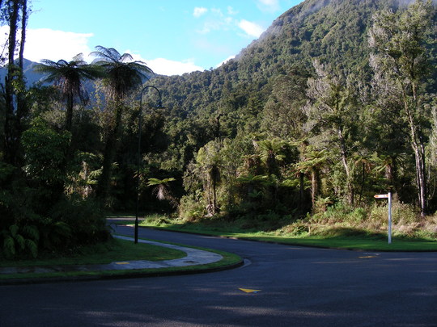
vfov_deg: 37.7
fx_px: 480
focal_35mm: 38
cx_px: 218
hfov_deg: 49.0
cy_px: 164
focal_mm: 6.3
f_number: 4
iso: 50
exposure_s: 1/148
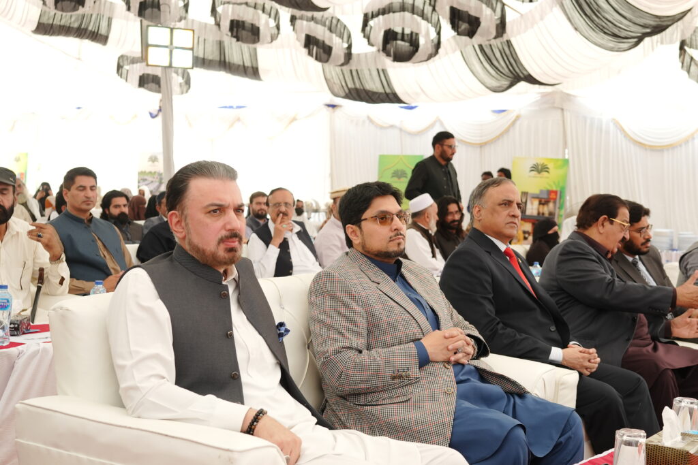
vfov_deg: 26.0
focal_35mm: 52
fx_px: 1008
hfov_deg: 38.2
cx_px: 349
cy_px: 232
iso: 320
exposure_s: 1/250
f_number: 4
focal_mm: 35
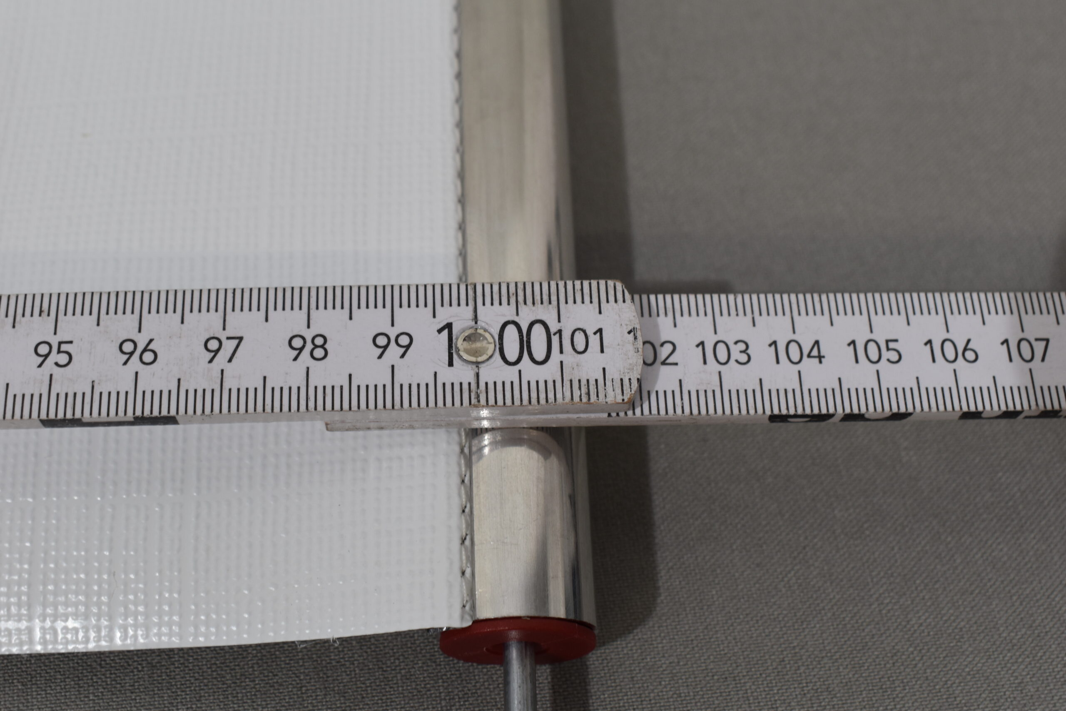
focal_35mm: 48
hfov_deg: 41.1
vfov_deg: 28.1
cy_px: 356
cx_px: 533
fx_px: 1421
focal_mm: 32
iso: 400
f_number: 8
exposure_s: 1/60
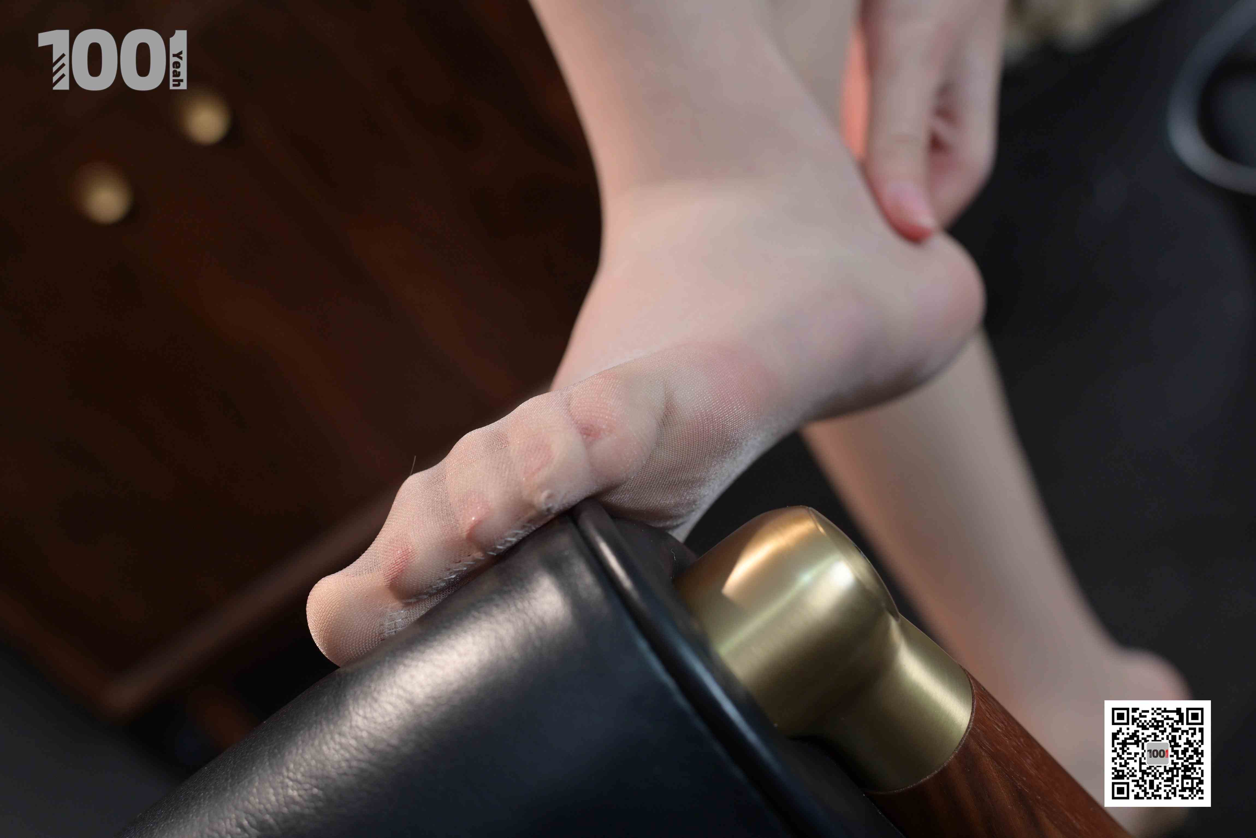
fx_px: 1221
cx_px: 628
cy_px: 419
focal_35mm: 35
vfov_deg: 37.9
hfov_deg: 54.4
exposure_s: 1/125
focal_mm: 35
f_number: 4.5
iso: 800
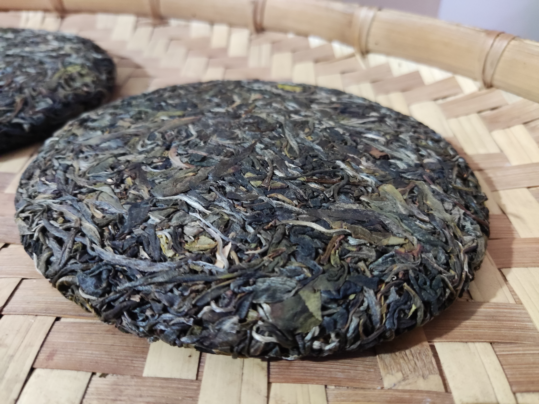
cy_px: 202
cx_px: 270
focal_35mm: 25
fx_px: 389
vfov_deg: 54.9
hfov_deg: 69.4
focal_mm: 4.71
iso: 1690
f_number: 1.79
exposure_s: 1/20
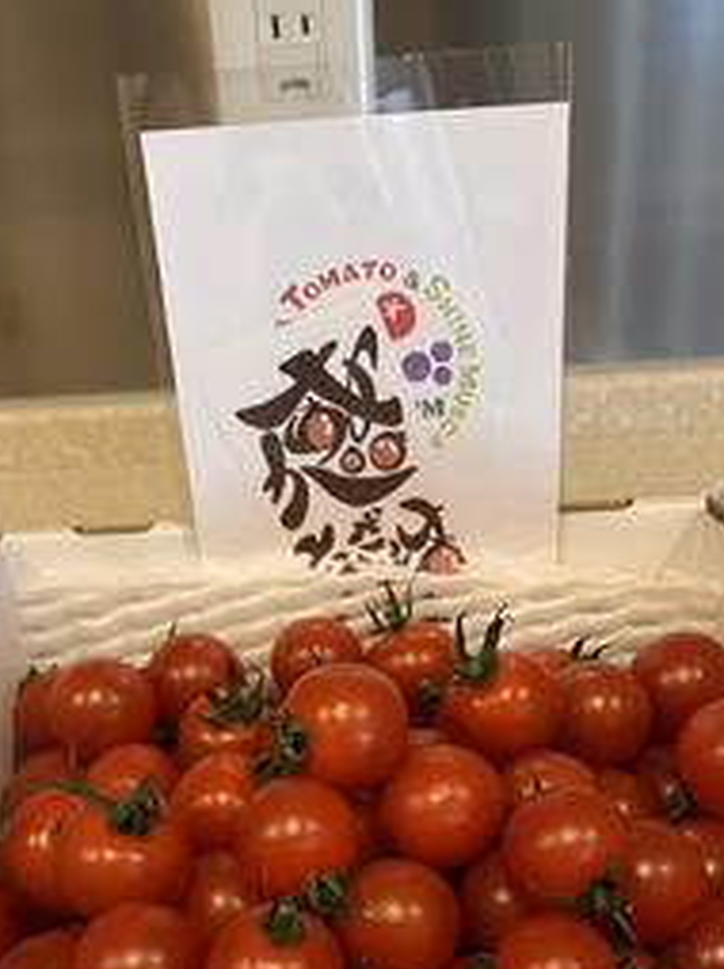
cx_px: 354
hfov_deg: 35.1
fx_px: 1145
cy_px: 744
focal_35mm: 41
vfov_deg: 44.1
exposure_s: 1/50
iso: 160
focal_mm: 5.1
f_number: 1.6
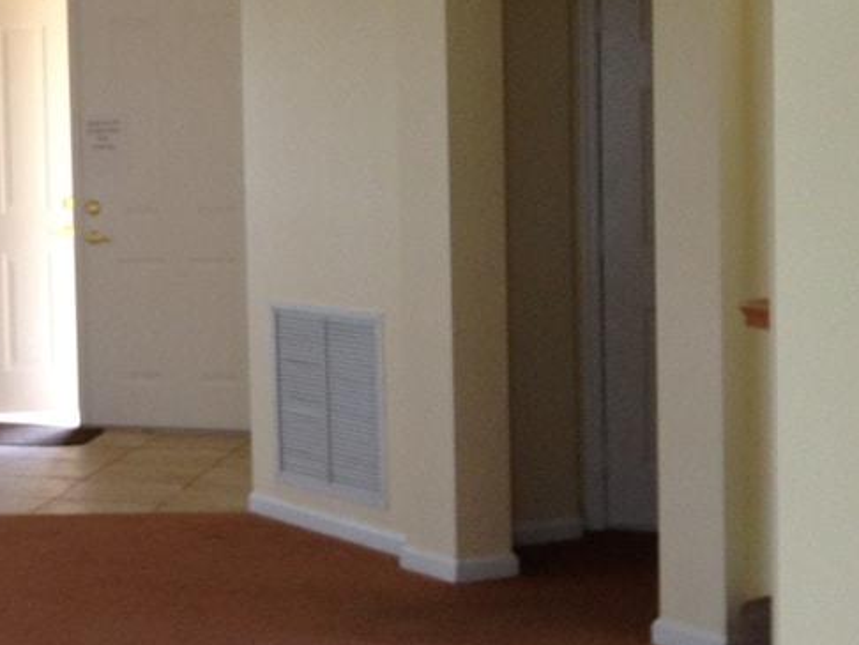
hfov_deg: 19.2
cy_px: 171
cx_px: -179
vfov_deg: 15.4
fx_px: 2383
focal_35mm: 96
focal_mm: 4.28
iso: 80
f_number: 2.4
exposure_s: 1/20
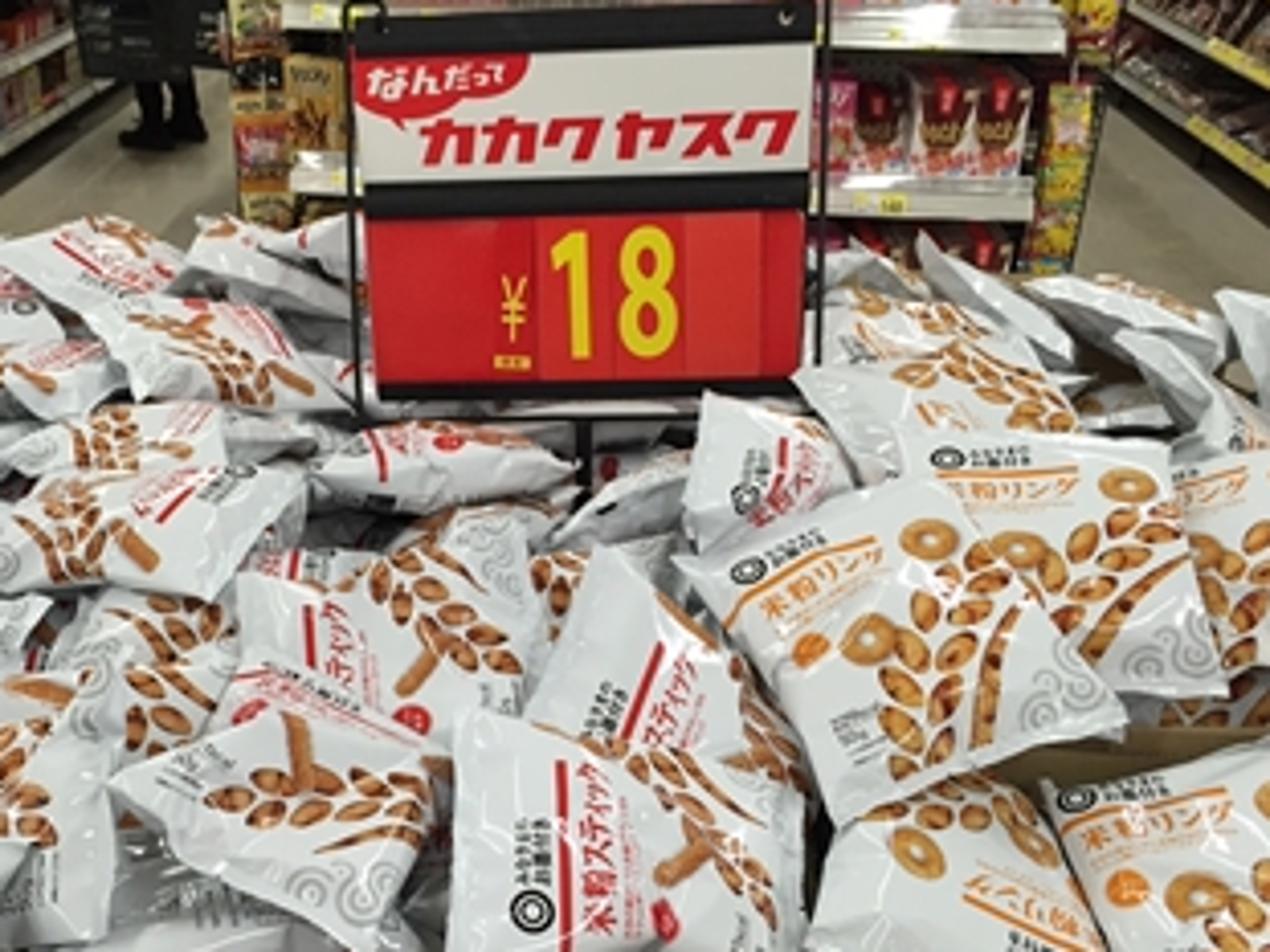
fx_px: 1540
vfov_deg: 34.0
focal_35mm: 42
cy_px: 637
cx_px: 506
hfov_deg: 44.6
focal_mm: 4.15
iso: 50
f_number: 2.2
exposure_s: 1/30
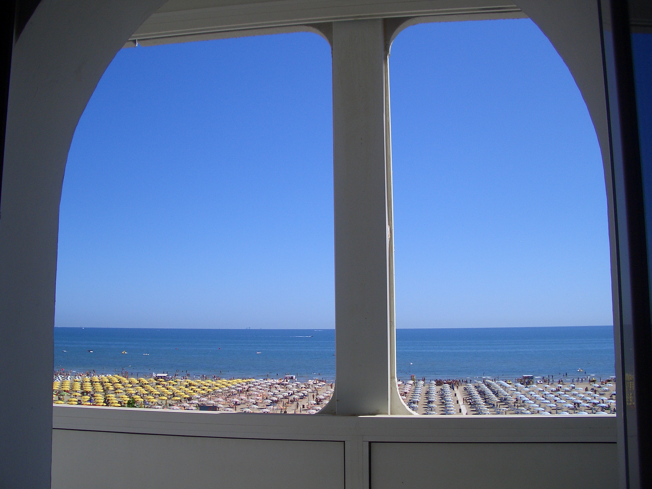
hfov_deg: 52.6
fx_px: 659
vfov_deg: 40.7
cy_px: 244
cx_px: 326
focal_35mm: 35
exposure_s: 1/800
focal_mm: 5.8
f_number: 4.3
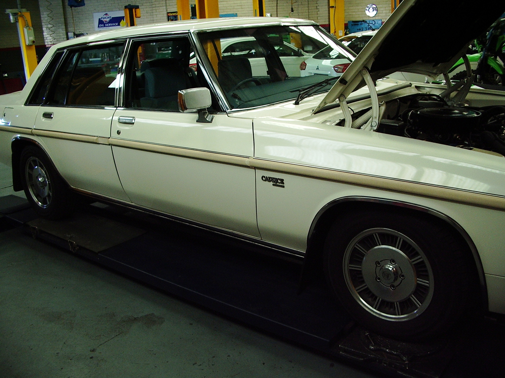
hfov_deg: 52.6
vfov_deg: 40.7
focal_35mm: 35
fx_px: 511
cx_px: 252
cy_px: 189
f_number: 2.6
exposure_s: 1/13
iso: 100
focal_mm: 5.8
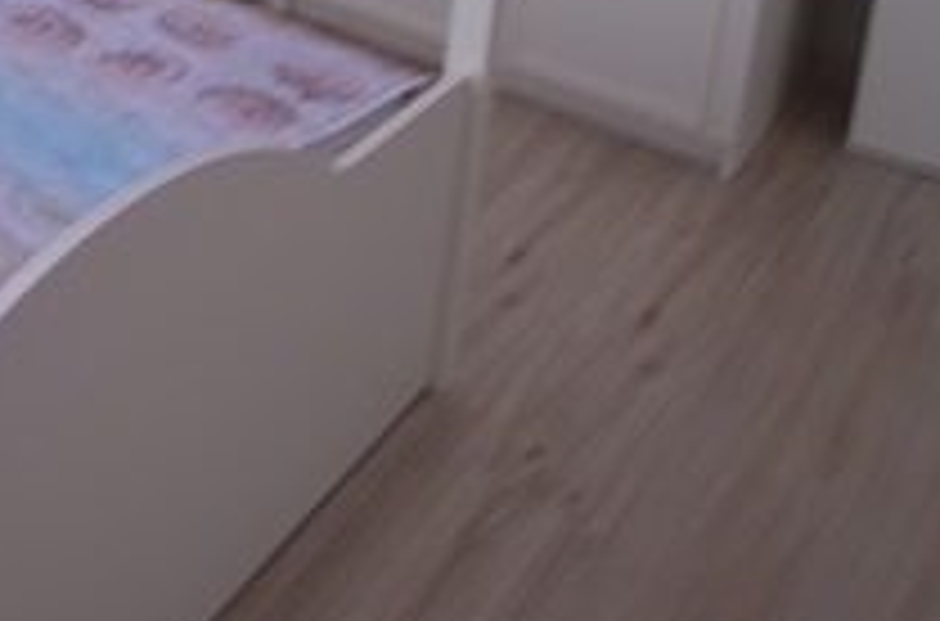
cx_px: -182
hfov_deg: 32.0
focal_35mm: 52
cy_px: -428
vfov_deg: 20.2
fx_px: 1354
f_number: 4
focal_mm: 10
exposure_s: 1/10
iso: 100
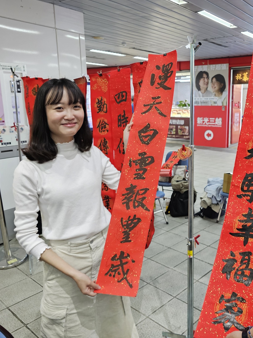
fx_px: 302
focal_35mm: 31
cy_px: 168
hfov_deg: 44.2
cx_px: 184
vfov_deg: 58.4
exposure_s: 1/120
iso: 800
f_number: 1.7
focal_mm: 6.3
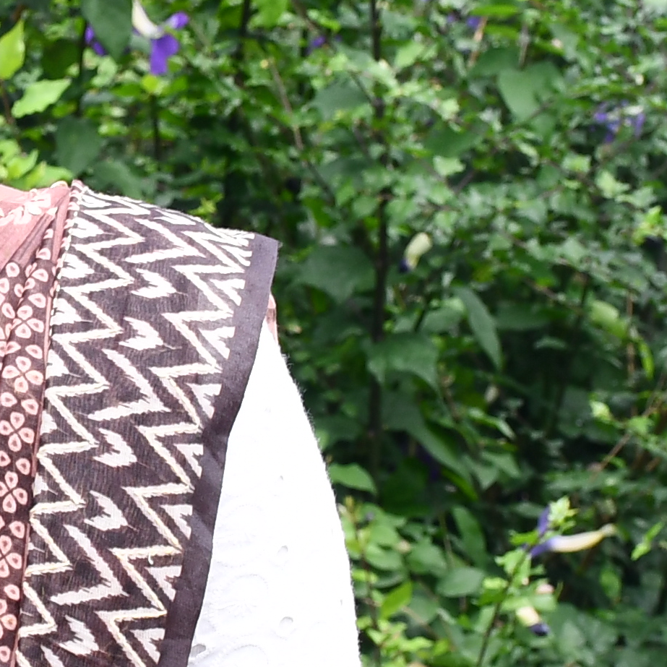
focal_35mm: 246
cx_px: -160
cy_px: 233
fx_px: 5363
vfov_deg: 7.1
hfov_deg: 7.1
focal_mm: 32
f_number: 6.3
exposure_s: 1/250
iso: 200
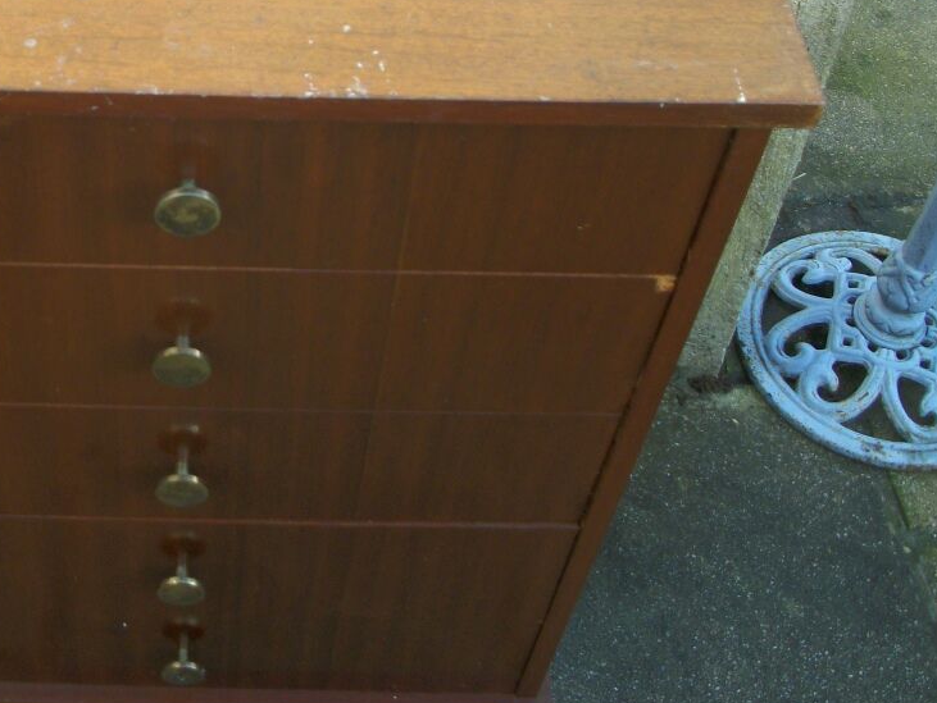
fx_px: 1517
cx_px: 145
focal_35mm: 56
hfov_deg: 33.0
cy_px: 105
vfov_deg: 25.5
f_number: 2.9
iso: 80
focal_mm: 5.7
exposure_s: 1/200
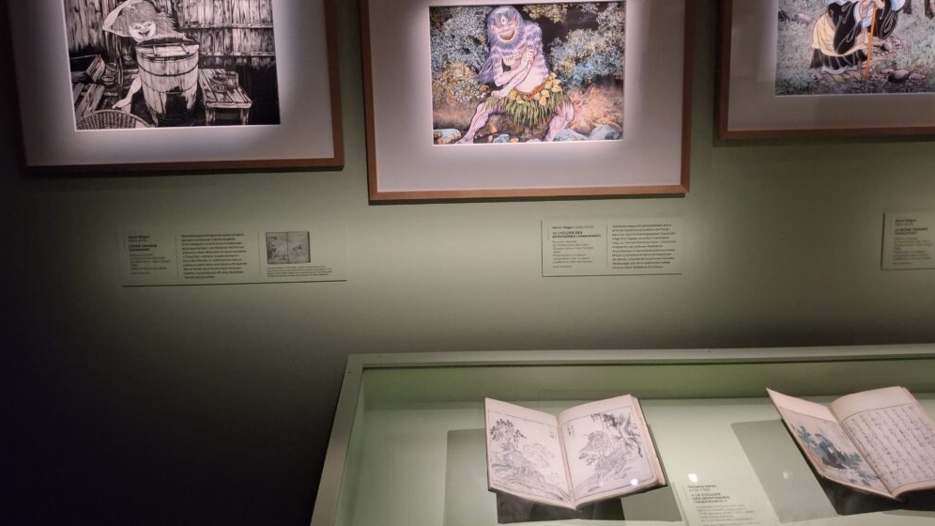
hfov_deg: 67.9
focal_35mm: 28
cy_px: 188
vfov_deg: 41.1
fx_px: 694
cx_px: 476
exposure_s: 1/20
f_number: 1.8
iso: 1250
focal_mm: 4.69
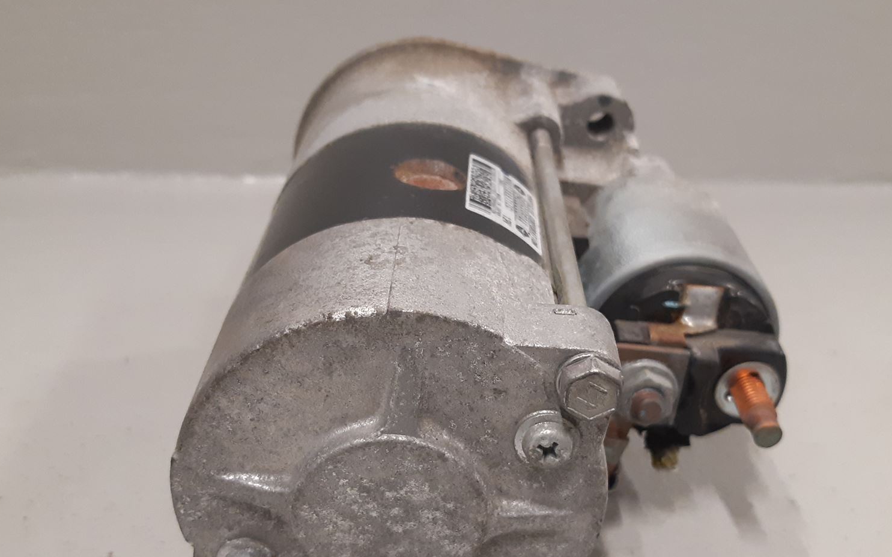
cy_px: 331
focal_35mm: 38
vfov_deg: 33.5
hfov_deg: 51.5
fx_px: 924
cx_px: 462
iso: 200
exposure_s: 1/50
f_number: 1.7
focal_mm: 3.93
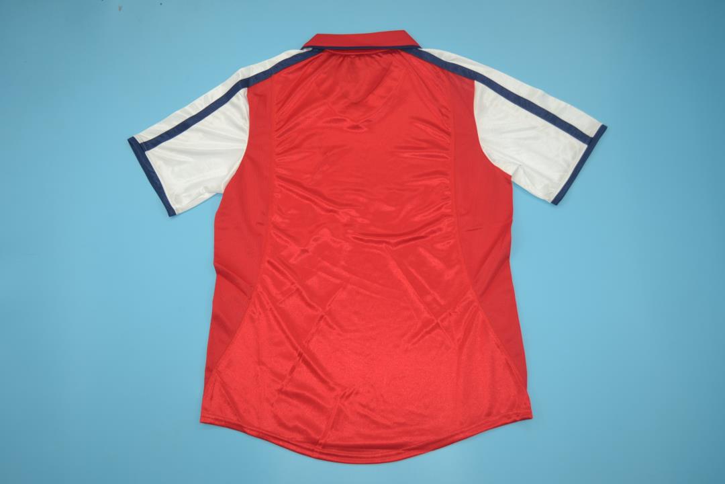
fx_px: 604
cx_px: 362
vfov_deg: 43.6
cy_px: 242
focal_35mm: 30
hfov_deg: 61.9
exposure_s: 1/200
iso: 200
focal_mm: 20
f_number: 3.8
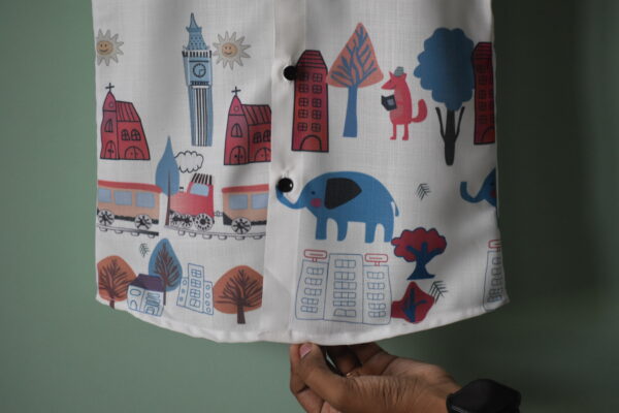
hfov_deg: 14.9
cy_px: 206
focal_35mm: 138
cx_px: 310
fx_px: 2373
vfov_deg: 9.9
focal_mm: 92
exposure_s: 1/250
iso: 1600
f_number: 4.8
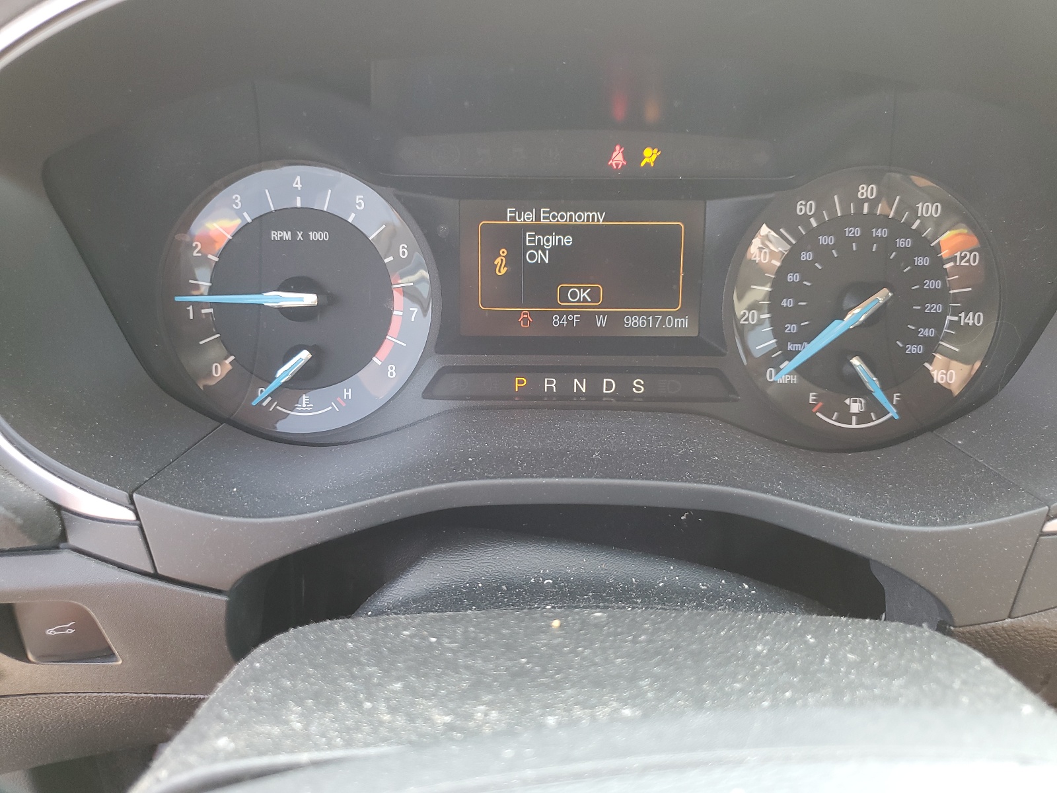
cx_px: 528
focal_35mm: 26
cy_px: 396
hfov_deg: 67.3
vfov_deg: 53.1
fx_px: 794
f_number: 1.5
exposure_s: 1/60.2
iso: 61
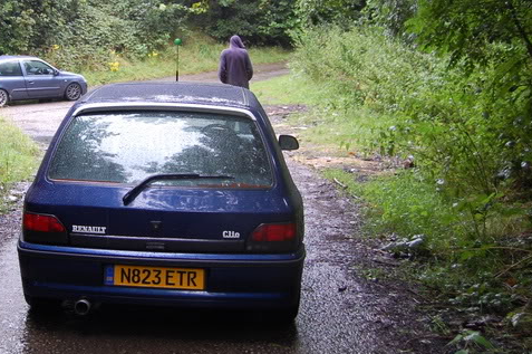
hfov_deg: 33.4
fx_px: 854
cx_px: 93
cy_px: 101
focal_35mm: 58
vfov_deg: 23.2
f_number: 4.5
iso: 400
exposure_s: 1/80
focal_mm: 23
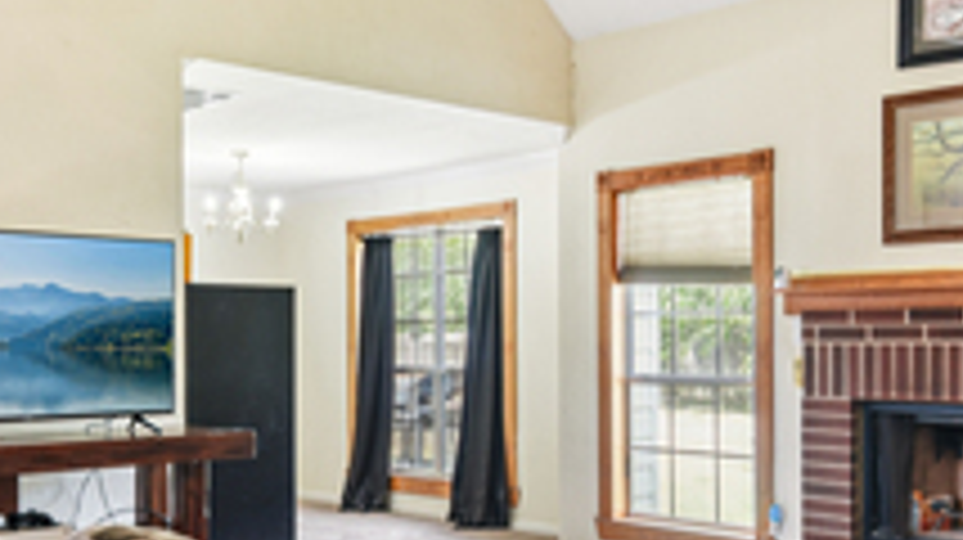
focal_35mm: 47
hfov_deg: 43.7
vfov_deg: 25.3
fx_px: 1199
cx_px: 459
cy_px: 335
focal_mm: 15
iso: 400
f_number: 8
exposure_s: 1/8
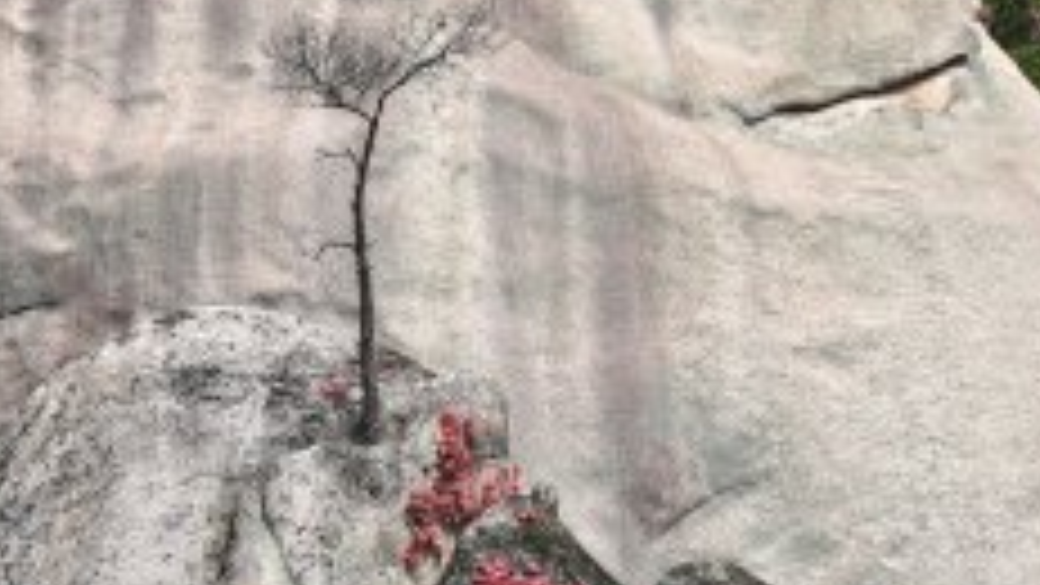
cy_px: 346
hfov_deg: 17.2
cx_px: 536
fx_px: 3447
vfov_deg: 9.7
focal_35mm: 125
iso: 200
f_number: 8
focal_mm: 30
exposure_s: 1/250
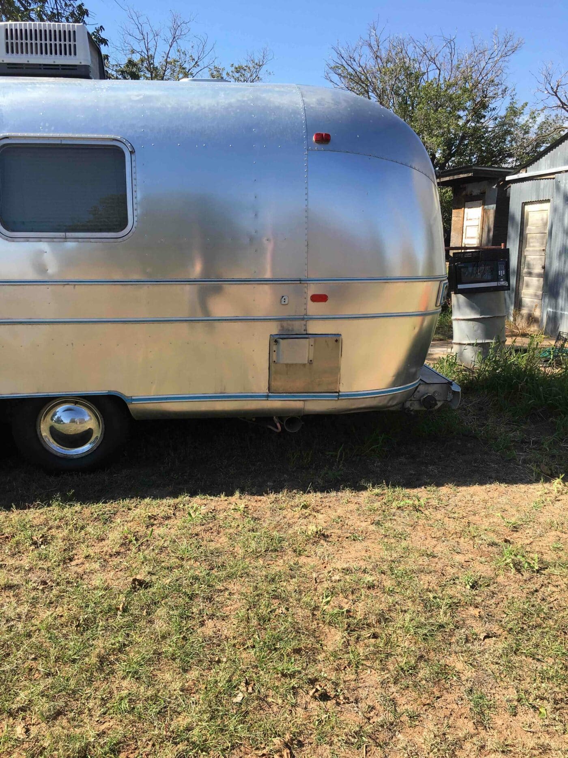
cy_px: 379
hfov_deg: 48.2
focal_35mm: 29
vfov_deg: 61.7
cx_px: 284
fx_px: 635
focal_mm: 4.15
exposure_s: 1/845
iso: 25
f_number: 2.2
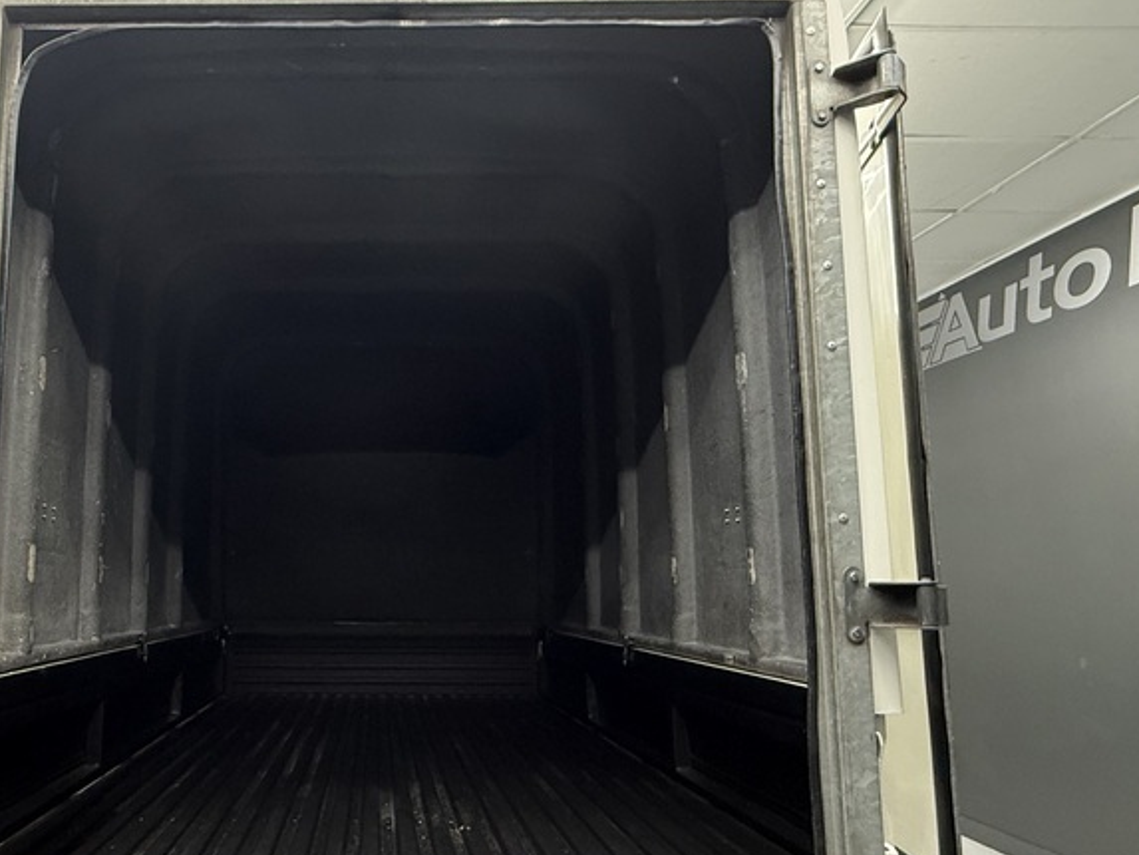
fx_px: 823
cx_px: 366
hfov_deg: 67.2
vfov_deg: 54.6
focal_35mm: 25
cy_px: 501
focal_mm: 2.22
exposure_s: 1/50
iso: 400
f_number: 2.2
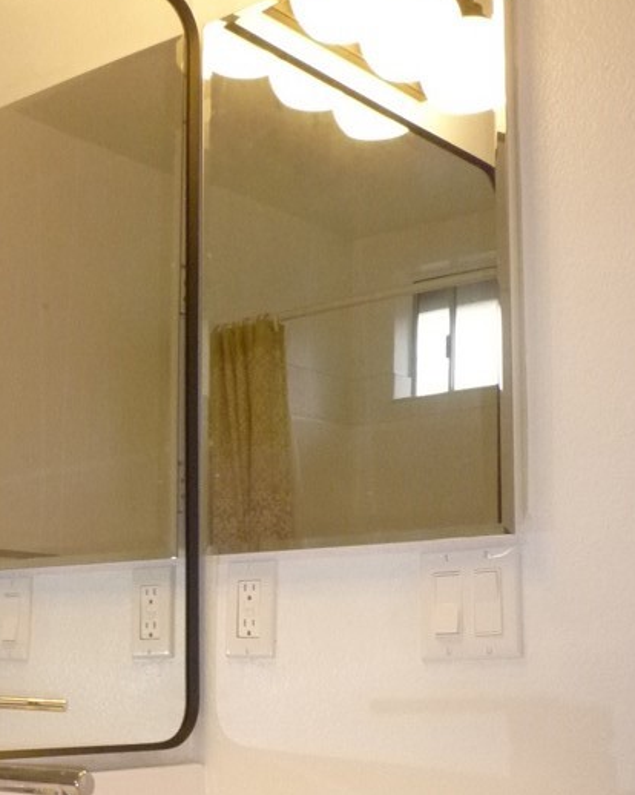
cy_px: 542
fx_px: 1316
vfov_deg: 33.2
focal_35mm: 56
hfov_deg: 26.4
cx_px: 84
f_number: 3.3
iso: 400
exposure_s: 1/100
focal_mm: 5.2
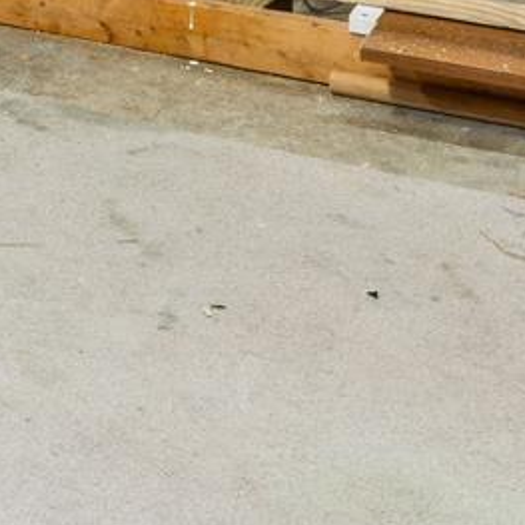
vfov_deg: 11.8
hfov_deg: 13.5
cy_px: -734
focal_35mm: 121
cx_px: -285
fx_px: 2076
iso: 200
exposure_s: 2.5
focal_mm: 10
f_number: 9
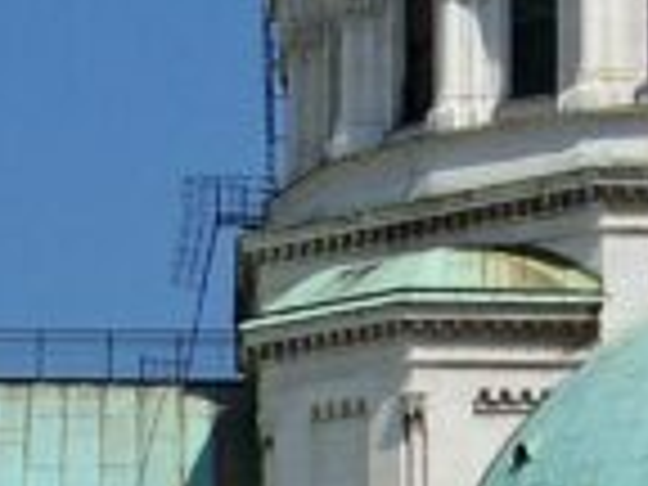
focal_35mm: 405
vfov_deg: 3.7
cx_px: 454
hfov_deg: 4.9
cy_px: 418
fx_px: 7581
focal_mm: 11.7
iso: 64
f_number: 4.5
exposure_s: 1/800
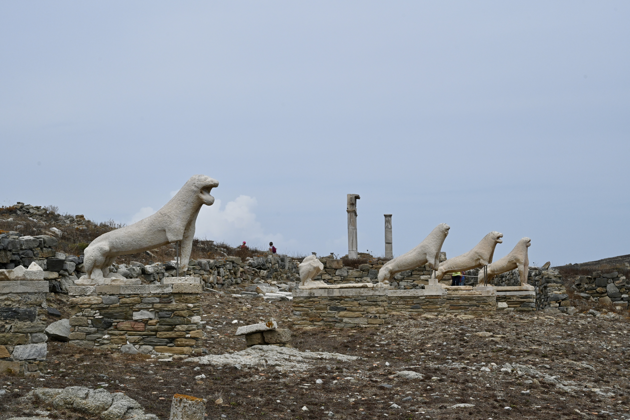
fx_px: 1225
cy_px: 210
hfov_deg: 28.8
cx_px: 315
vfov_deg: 19.5
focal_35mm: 70
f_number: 11
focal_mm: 70
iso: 800
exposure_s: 1/2000
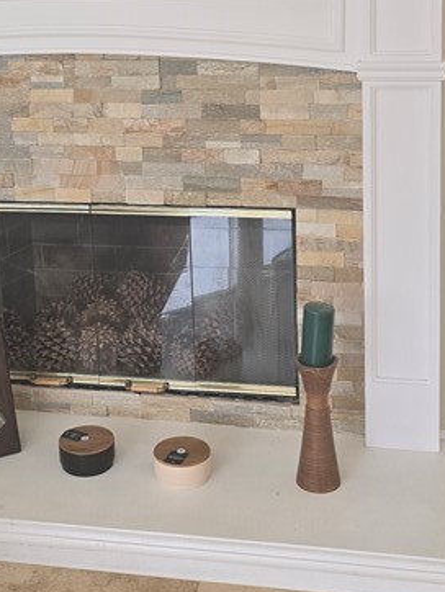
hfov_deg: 22.5
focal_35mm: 65
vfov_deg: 28.9
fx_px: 1113
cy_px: 88
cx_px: 151
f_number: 1.7
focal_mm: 6.3
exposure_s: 1/180
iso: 200
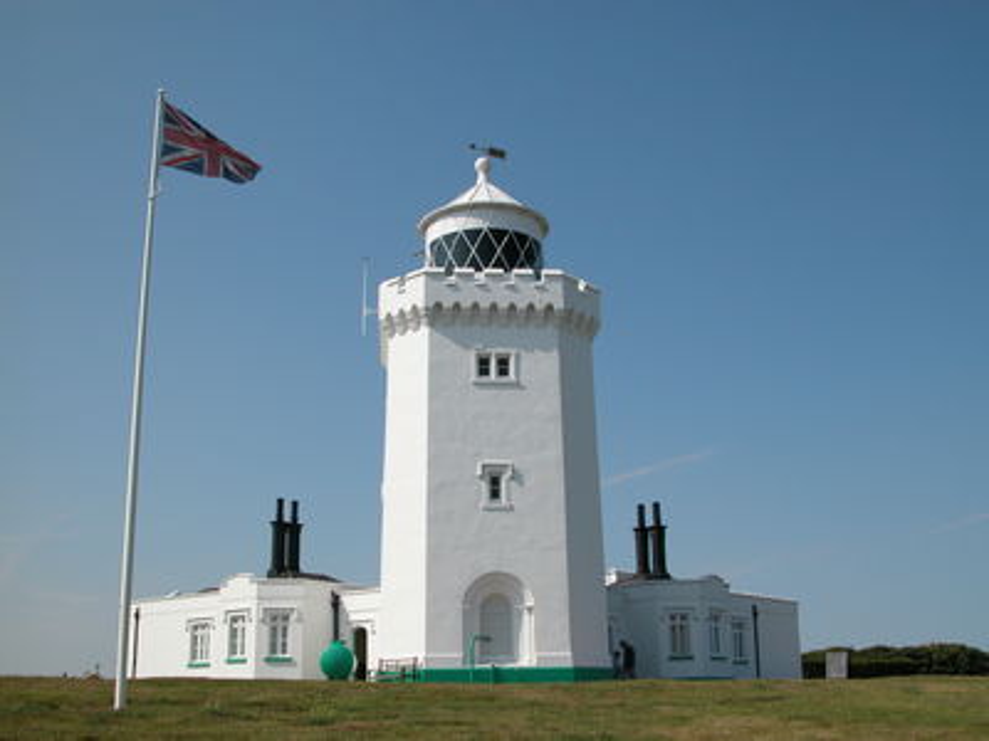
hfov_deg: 47.9
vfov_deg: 36.8
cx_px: 494
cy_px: 370
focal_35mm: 39
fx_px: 1114
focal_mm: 10
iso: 100
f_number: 7.2
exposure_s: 1/532
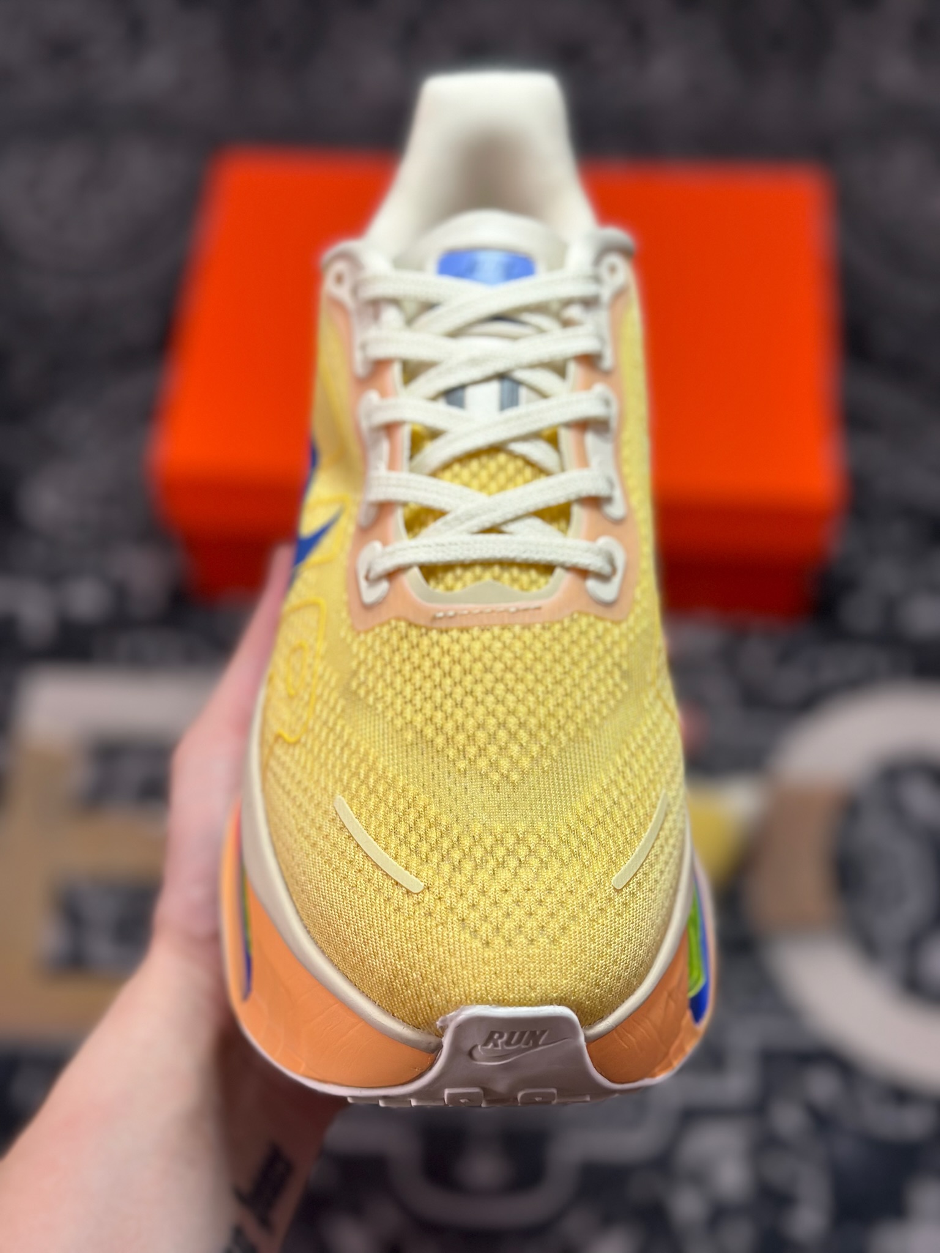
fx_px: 1738
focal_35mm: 48
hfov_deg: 30.3
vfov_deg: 39.7
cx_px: 470
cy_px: 626
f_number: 1.78
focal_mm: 6.86
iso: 80
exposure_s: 1/1695
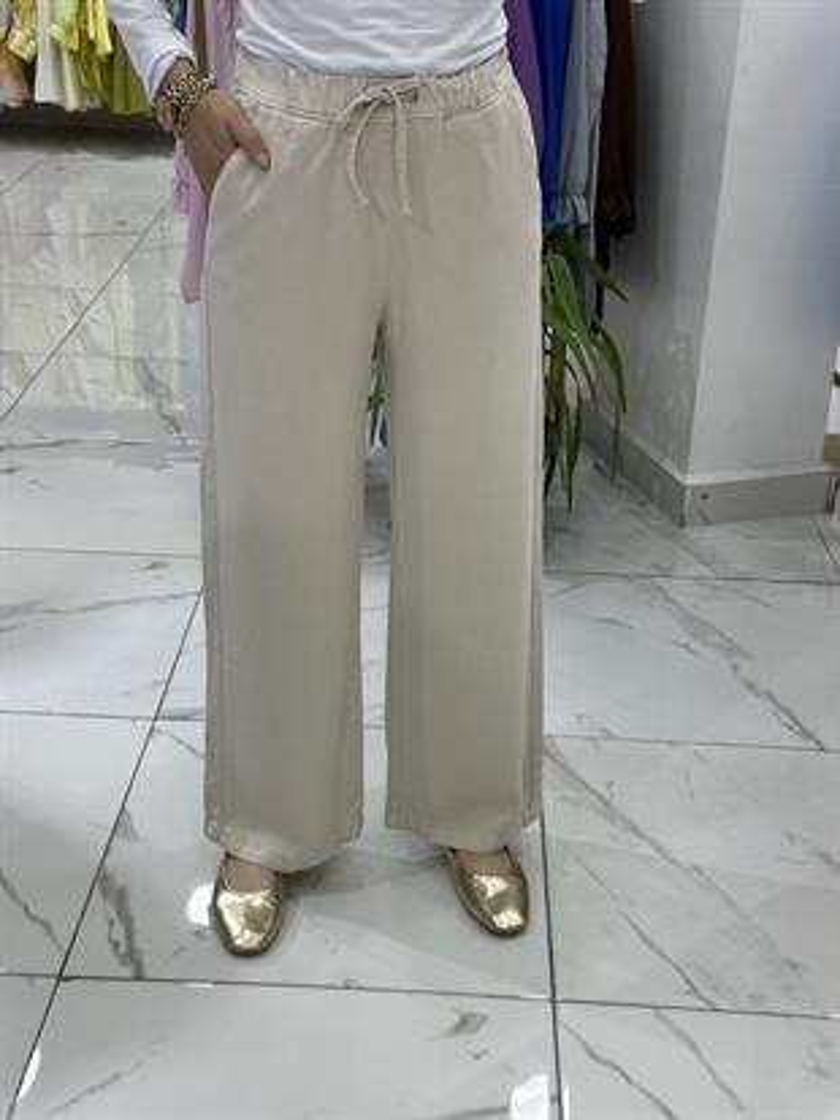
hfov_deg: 30.3
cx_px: 420
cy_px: 560
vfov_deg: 39.6
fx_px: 1552
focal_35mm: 48
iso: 50
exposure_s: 1/138
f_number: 1.78
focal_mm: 6.86
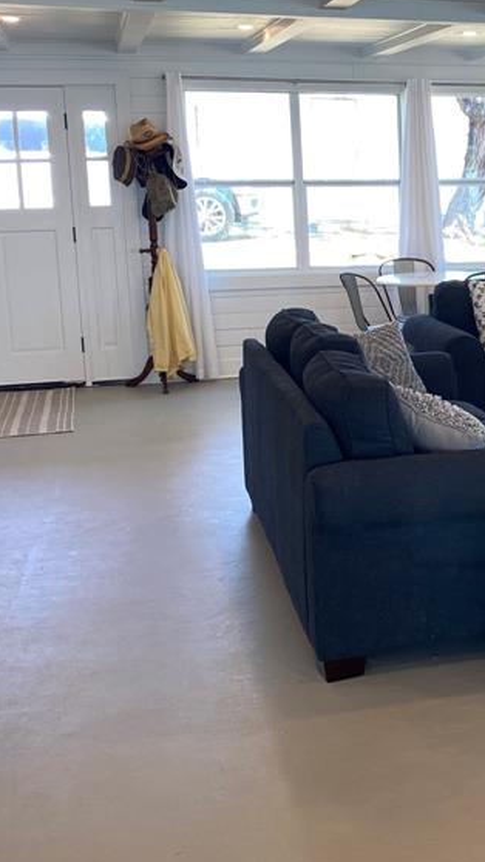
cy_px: 375
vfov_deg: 39.8
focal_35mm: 52
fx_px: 1189
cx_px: 513
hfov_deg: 22.0
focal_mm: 4.25
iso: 50
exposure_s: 1/120
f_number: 1.8
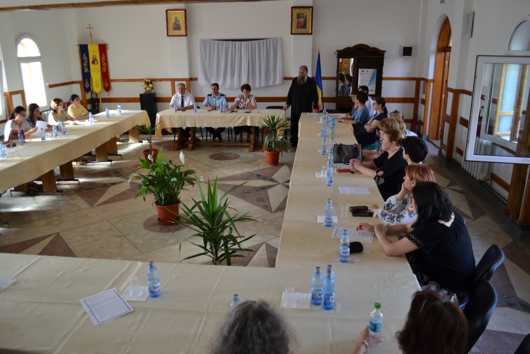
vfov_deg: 47.9
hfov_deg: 67.4
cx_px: 265
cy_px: 177
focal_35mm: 27
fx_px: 398
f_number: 3.5
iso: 400
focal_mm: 18
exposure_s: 1/50
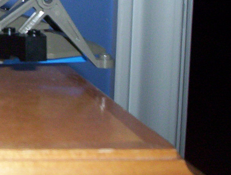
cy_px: -15
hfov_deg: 17.9
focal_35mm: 103
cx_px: -63
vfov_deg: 14.1
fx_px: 689
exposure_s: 1/60
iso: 140
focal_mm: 4.99
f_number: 4.5
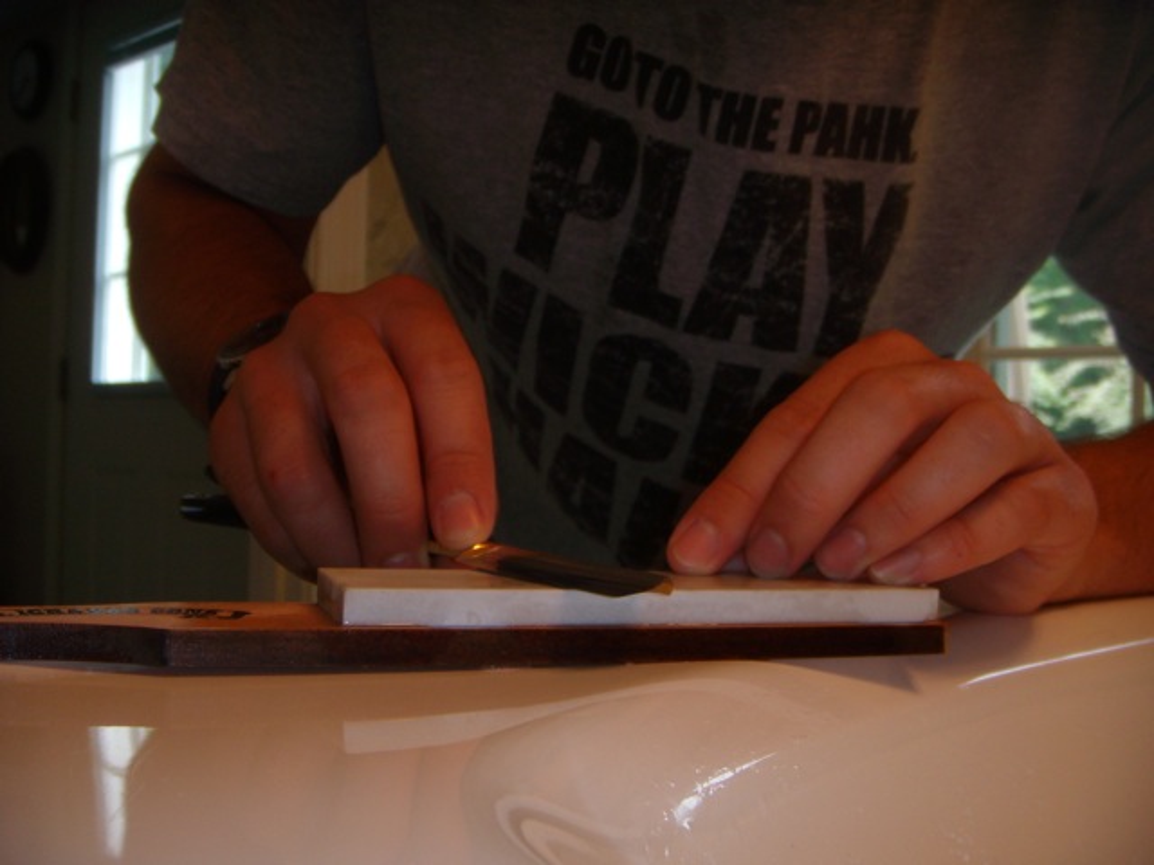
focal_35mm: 38
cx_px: 577
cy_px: 432
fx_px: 1267
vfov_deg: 37.7
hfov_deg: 49.0
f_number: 3.5
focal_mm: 6.4
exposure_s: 1/60.2
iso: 64
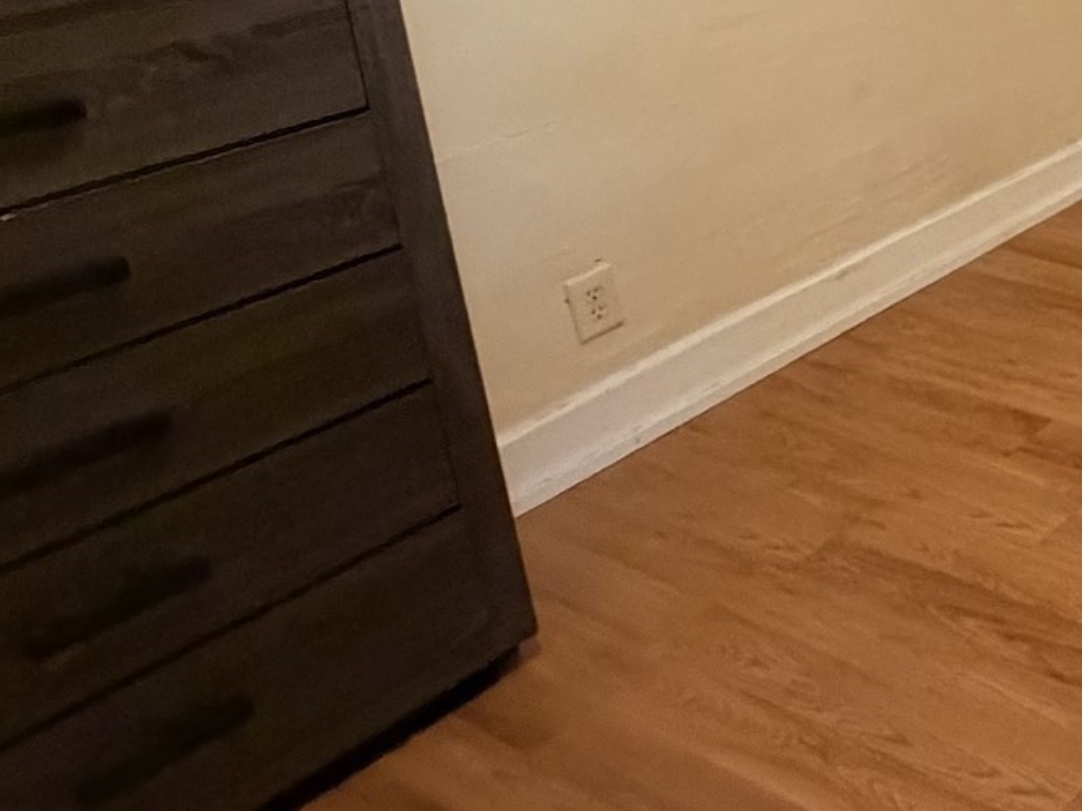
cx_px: 1595
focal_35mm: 43
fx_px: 1344
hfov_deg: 29.0
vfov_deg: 29.4
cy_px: -133
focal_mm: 2.22
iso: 500
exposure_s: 1/60
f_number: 2.2
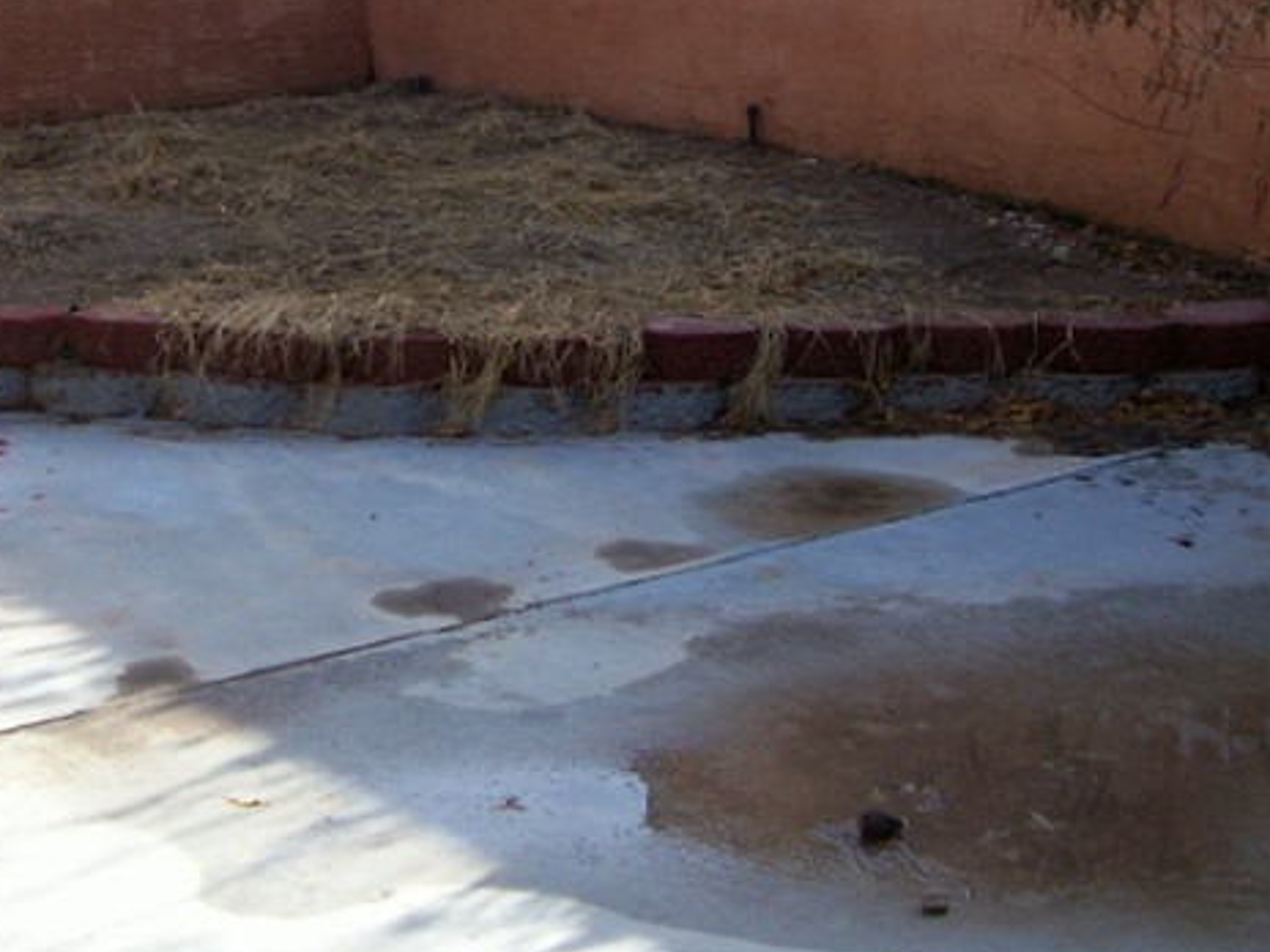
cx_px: 572
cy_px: 202
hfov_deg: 26.0
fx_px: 2752
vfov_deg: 19.5
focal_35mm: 75
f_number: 2.7
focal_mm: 5.6
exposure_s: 1/481
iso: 80
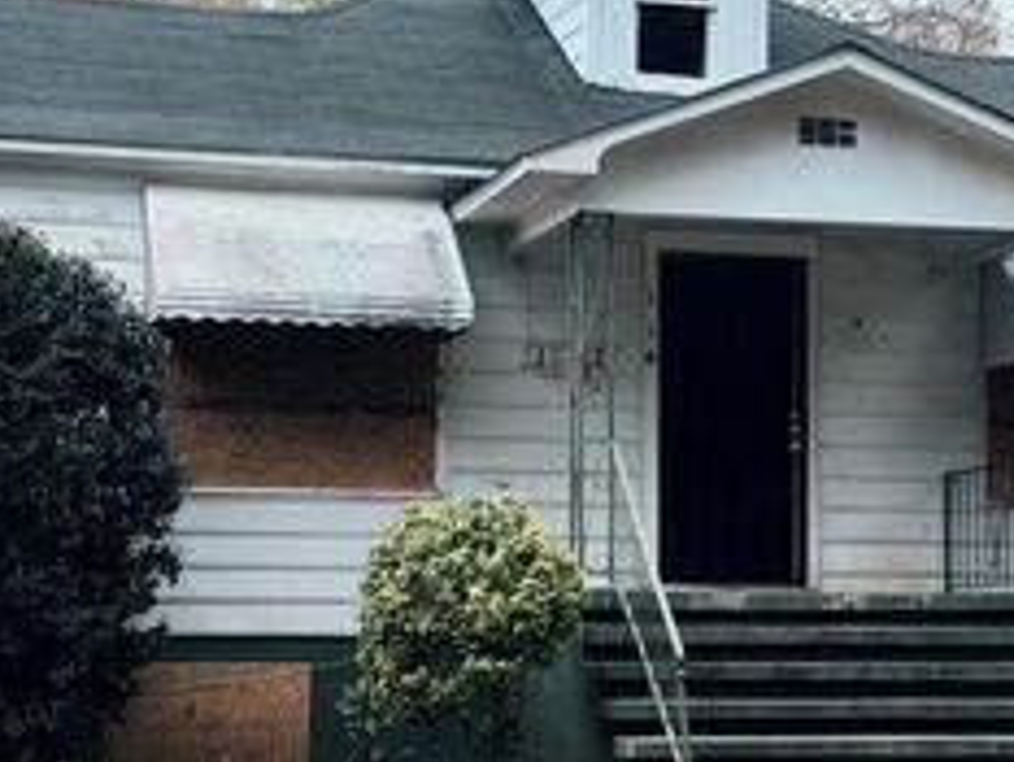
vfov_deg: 14.4
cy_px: 433
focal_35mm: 103
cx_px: 657
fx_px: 3019
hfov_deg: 19.0
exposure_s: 1/1100
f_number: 1.78
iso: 80
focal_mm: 6.76
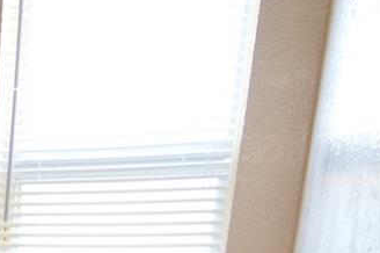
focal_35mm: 80
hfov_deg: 18.7
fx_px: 848
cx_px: -328
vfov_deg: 14.4
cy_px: 491
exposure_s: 1/60
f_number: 3.5
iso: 400
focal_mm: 11
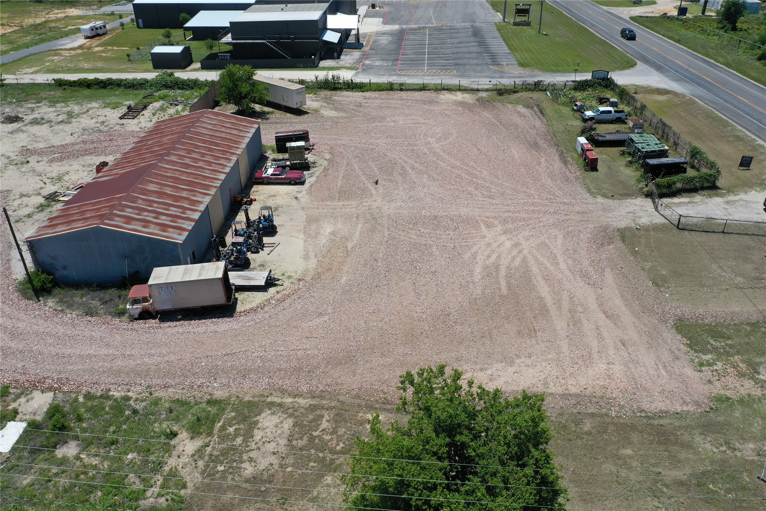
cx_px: 383
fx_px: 596
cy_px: 256
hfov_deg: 65.5
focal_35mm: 28
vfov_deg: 46.4
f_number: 6.3
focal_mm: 10.26
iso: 100
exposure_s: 1/640
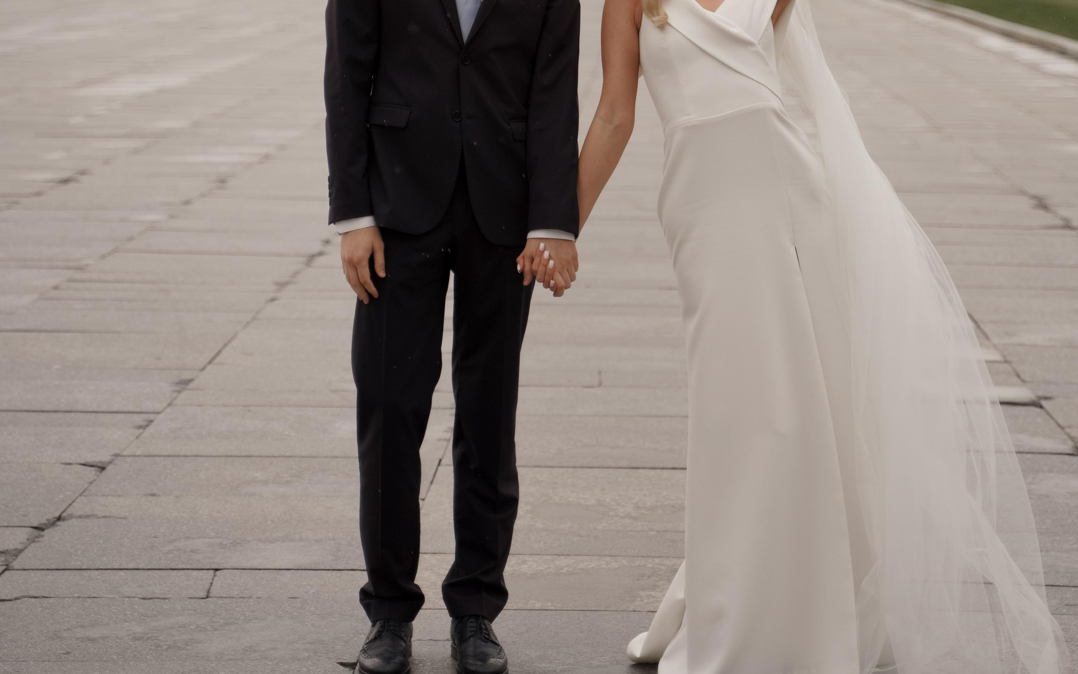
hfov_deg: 20.6
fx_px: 2967
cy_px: -59
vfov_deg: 12.7
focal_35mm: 101
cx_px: 539
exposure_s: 1/1600
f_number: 2.8
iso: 200
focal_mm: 66
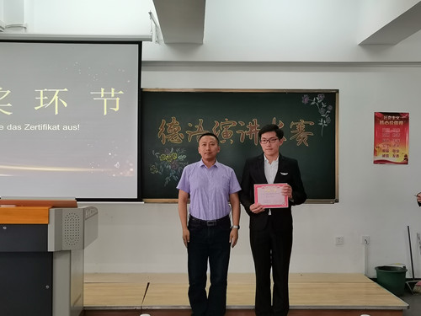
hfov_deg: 40.4
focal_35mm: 47
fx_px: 572
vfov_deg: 30.9
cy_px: 158
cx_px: 210
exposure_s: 1/50
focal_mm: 5.58
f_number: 1.8
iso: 250
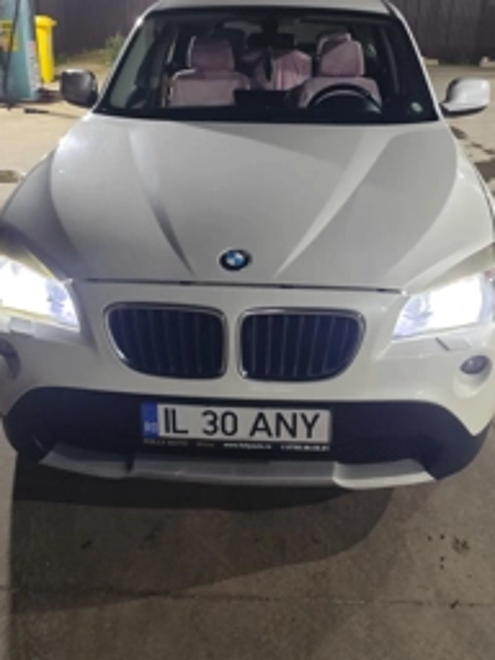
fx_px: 686
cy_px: 304
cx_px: 268
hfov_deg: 39.6
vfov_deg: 51.3
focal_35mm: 36
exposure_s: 1/33.3
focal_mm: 6.19
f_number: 1.65
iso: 640
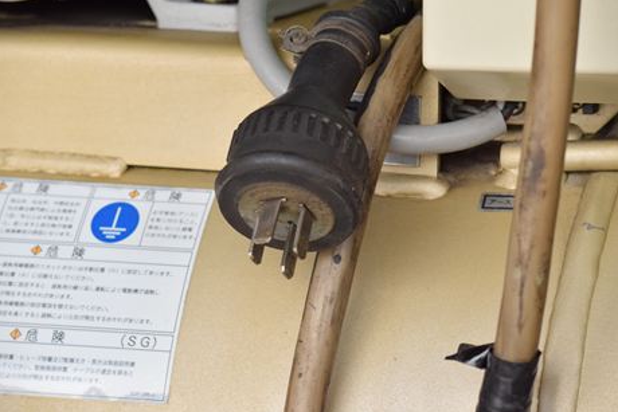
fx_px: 2379
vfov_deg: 9.9
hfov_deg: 14.8
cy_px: 200
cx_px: 312
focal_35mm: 139
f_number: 6.3
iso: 1250
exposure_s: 1/2000
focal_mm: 85
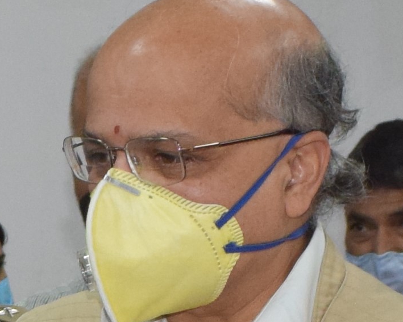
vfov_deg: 8.0
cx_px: 296
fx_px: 2063
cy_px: 852
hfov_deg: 11.1
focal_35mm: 173
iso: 800
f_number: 4.5
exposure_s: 1/80
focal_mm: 18
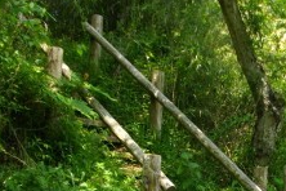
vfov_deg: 17.5
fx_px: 596
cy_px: 214
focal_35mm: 75
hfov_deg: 26.4
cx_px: 236
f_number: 2.9
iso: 100
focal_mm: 5.7
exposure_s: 1/160
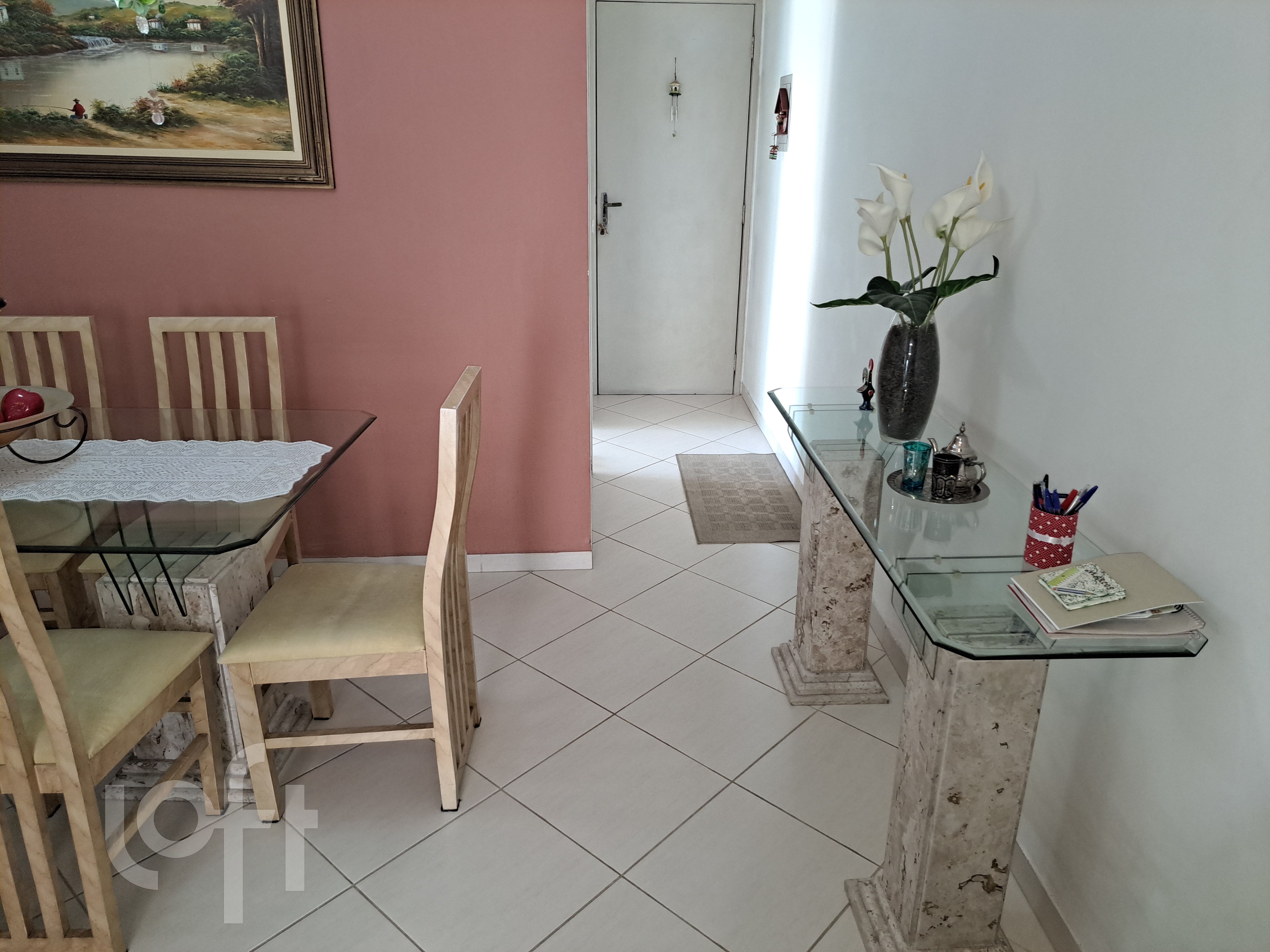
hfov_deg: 71.6
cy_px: 476
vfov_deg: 56.8
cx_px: 635
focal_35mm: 24
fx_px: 881
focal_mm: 5.23
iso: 250
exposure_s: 1/60
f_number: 1.8
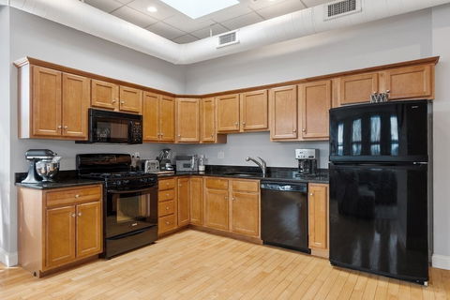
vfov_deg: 59.5
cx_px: 225
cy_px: 150
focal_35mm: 21
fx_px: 262
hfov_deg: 81.2
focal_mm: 14
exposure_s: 8
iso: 100
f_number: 8
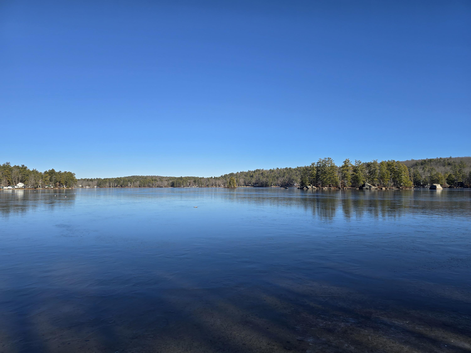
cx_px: 236
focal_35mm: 23
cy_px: 176
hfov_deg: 73.9
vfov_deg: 58.9
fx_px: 313
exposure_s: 1/909
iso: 12
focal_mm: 6.3
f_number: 1.7
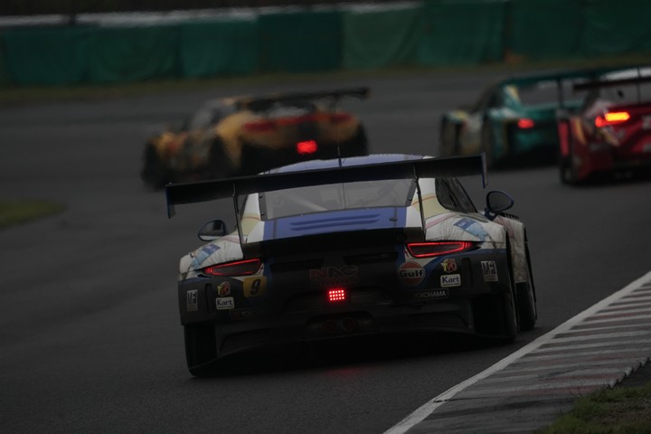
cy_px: 217
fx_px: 10849
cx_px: 326
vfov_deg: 2.3
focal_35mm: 600
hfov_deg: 3.4
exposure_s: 1/500
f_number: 6.3
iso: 800
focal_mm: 600
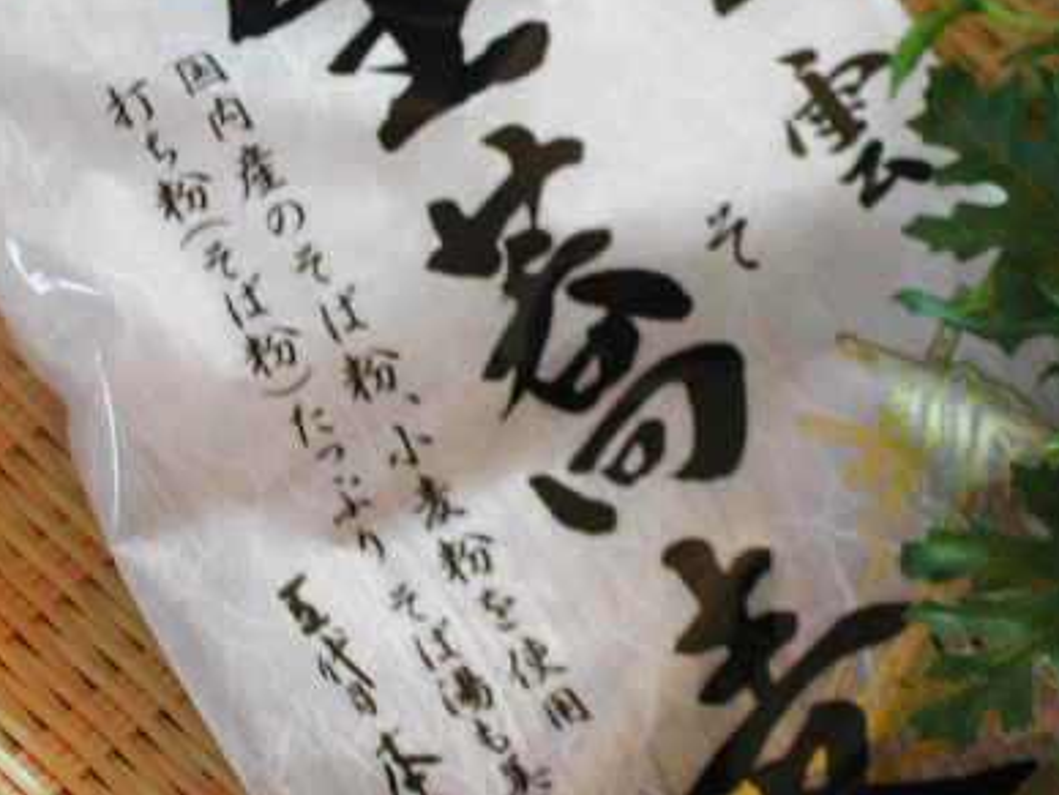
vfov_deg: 9.3
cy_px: 361
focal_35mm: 160
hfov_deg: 12.3
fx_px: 4895
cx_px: 682
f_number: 4.6
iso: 100
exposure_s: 1/7
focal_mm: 20.5
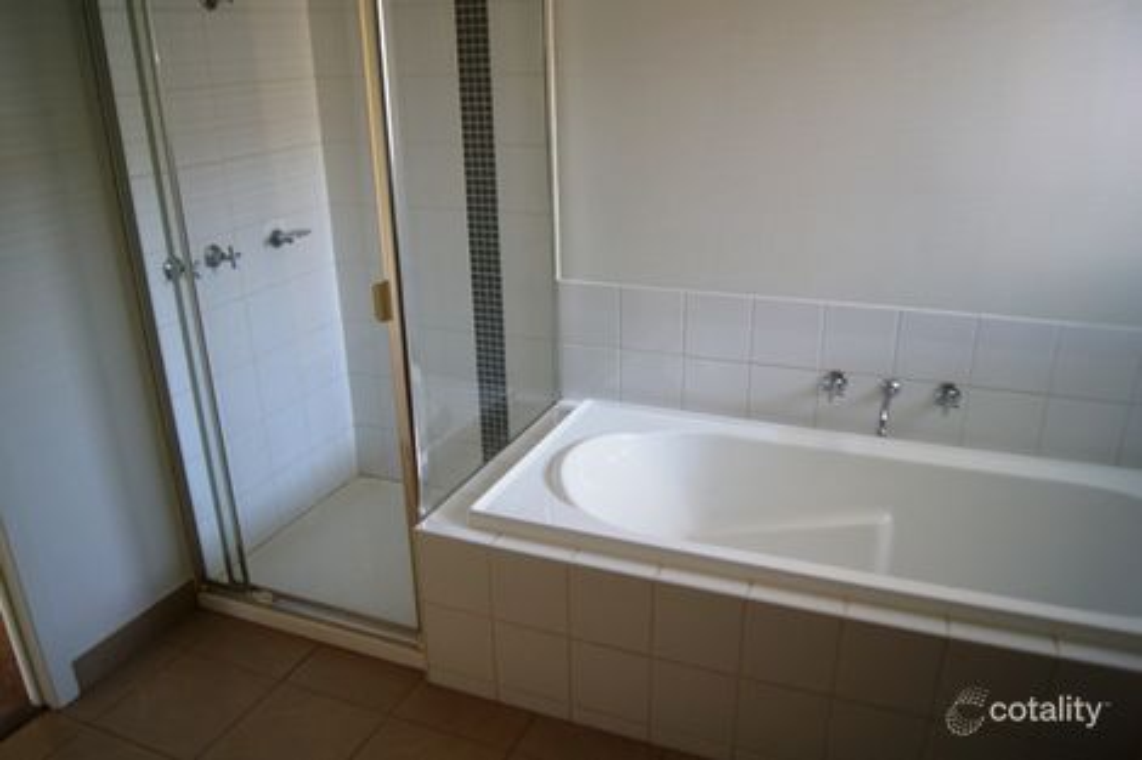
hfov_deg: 67.4
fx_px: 856
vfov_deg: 47.9
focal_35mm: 27
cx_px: 571
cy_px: 380
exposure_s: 1/30
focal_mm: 18
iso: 500
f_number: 3.5
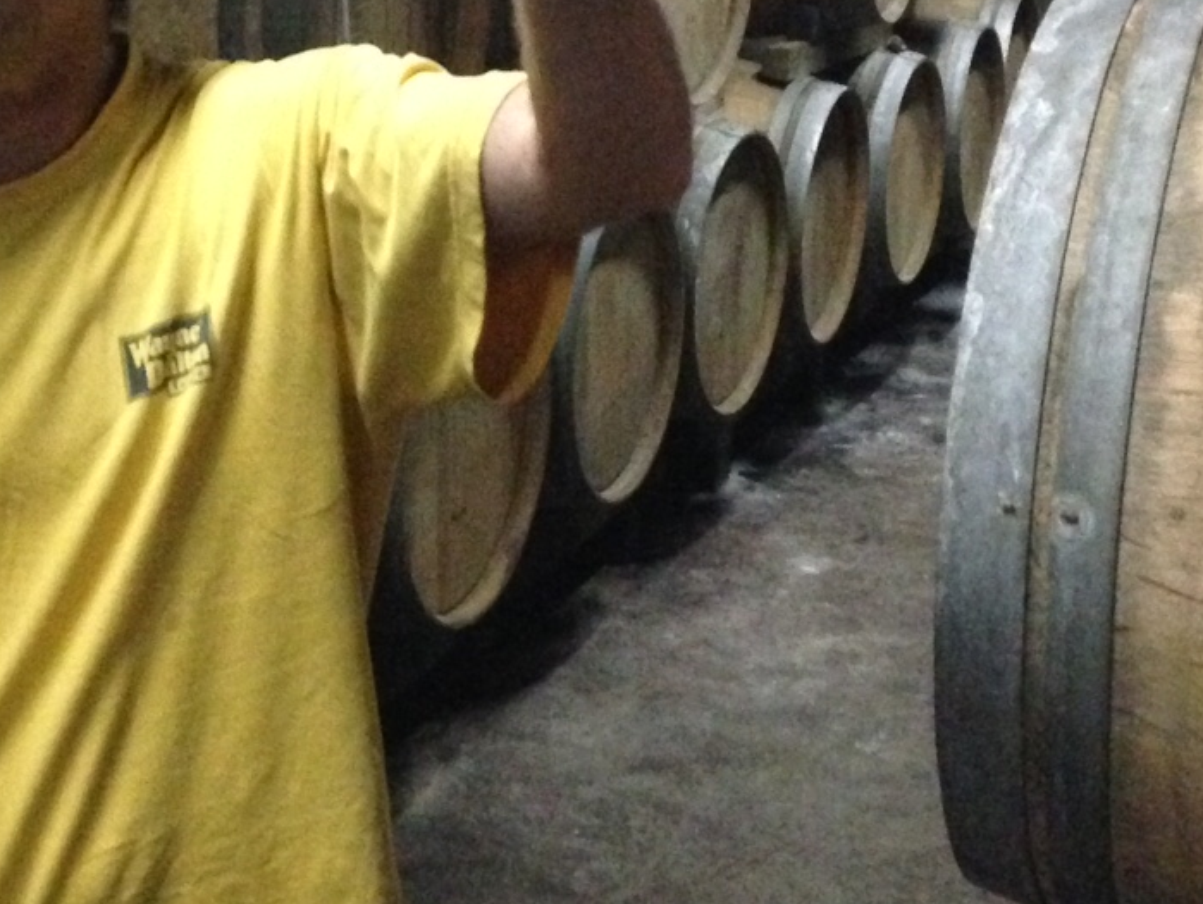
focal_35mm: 77
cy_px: 212
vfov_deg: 19.0
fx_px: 2677
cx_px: 453
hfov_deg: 25.3
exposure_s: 1/15
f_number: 2.4
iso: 800
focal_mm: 4.12
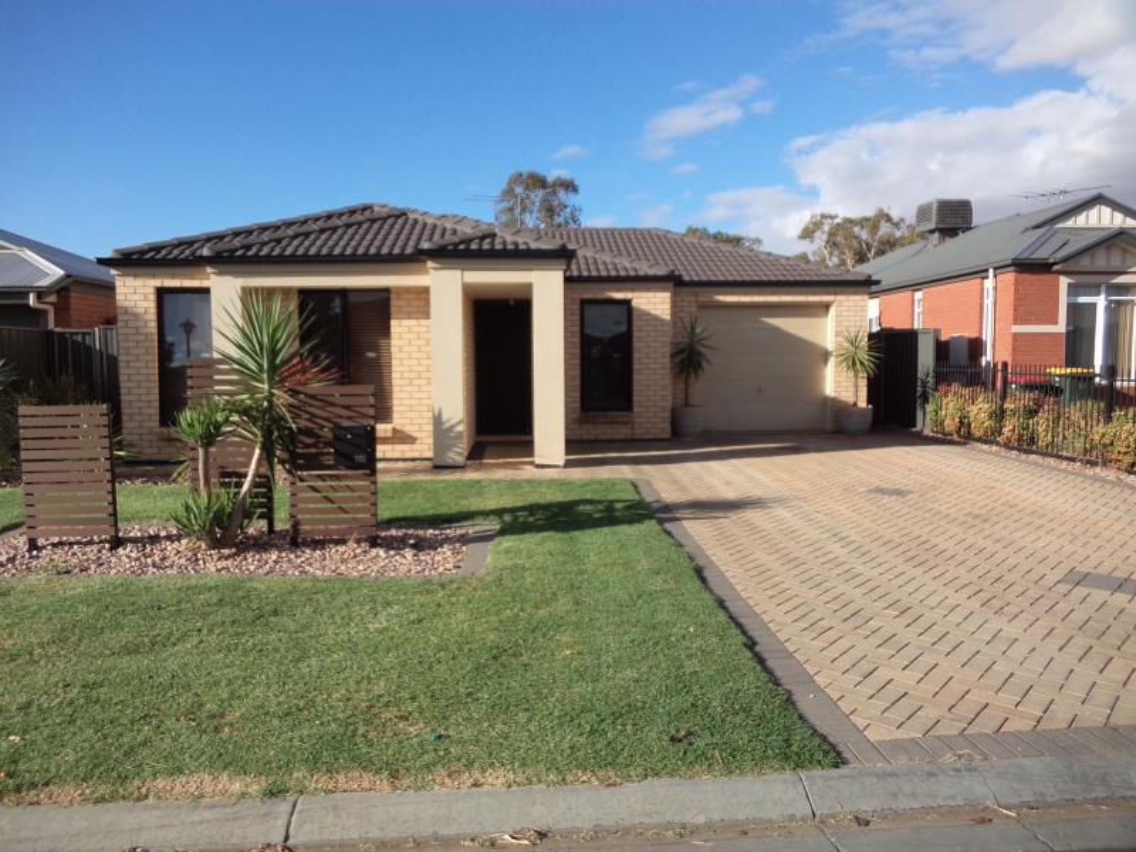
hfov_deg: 67.3
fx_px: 853
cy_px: 426
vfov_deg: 53.1
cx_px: 568
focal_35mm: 26
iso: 80
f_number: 3.3
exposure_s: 1/1000
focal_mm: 4.6
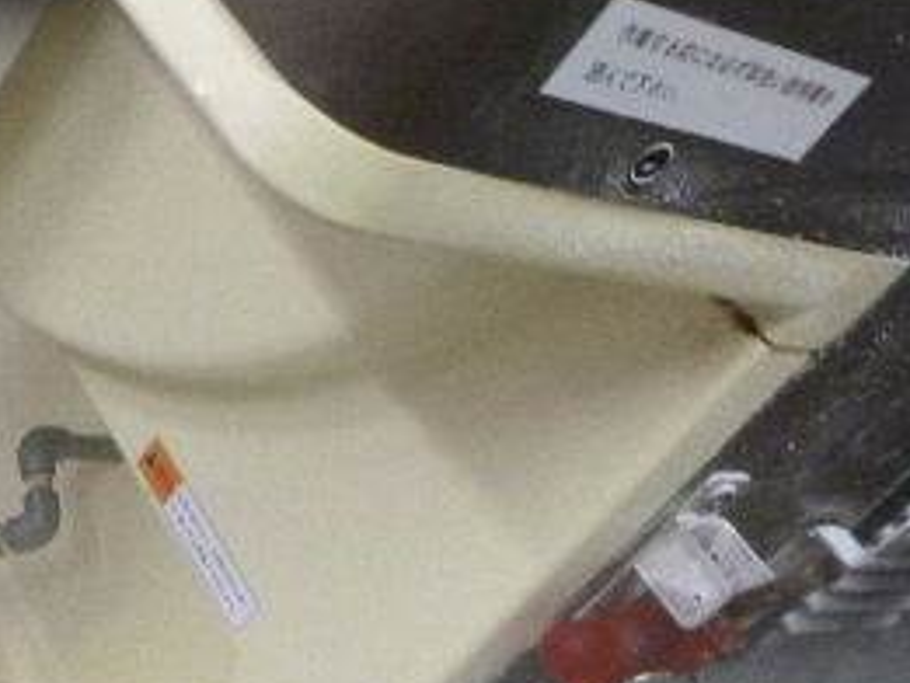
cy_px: 240
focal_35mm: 66
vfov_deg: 22.2
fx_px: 1736
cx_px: -112
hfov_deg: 26.8
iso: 800
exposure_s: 1/30
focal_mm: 4.5
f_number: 3.9
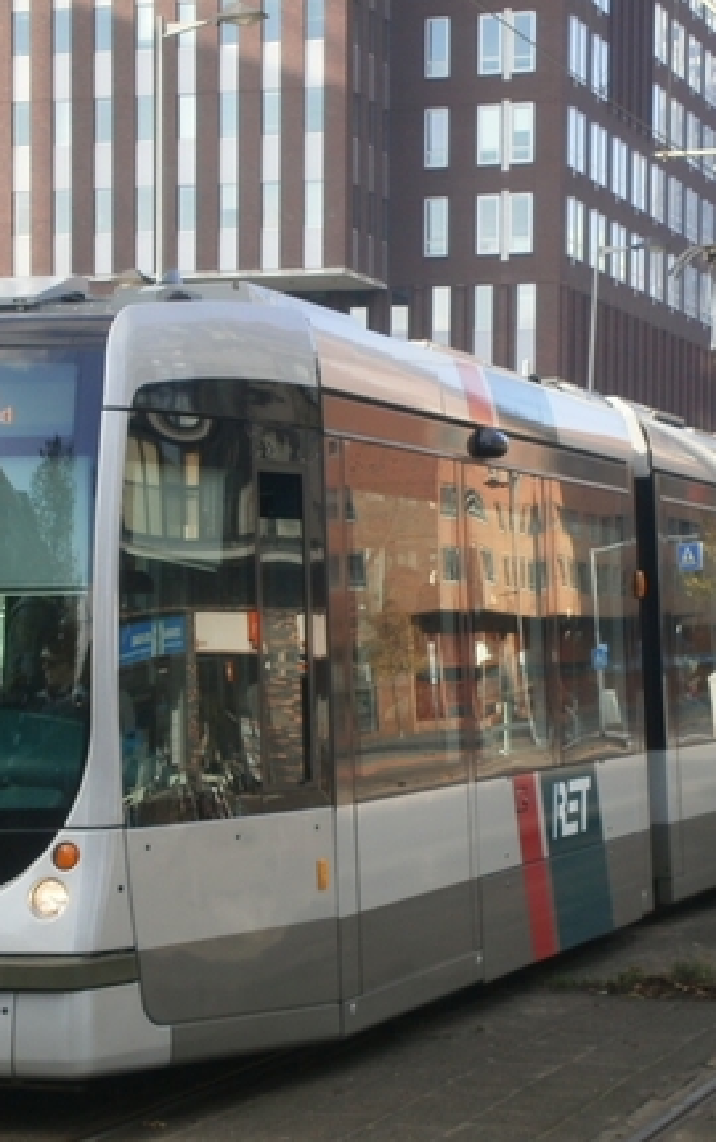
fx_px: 2712
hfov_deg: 15.0
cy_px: 562
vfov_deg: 23.8
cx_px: 366
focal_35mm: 87
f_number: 5.9
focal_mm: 10.3
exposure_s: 1/80
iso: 100
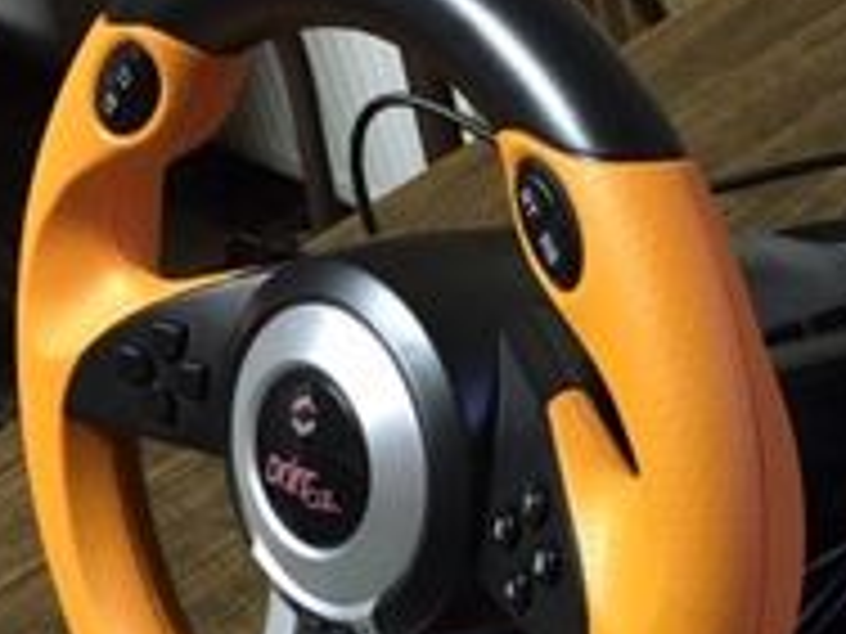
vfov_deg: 19.6
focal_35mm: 74
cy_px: 562
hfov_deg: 26.1
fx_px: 1809
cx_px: 585
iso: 250
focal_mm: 4.15
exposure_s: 1/17
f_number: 2.2
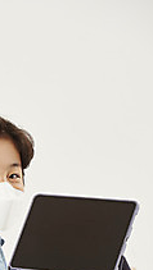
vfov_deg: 5.4
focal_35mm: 397
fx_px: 2858
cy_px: 235
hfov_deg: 3.1
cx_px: -1
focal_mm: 200
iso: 125
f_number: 8
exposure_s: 1/125
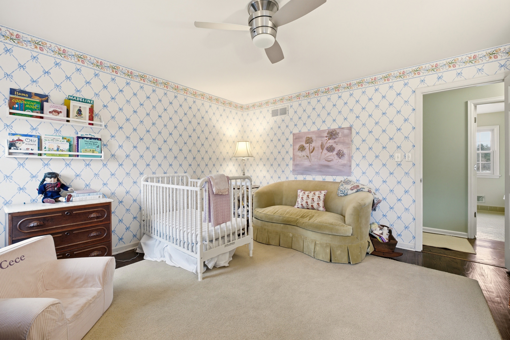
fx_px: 212
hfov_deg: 100.4
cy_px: 170
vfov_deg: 77.3
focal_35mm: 15
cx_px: 255
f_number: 9
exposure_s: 1/60
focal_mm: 10
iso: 400
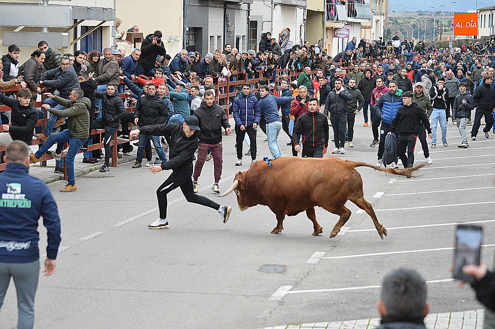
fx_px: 1855
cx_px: 248
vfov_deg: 10.1
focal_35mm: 135
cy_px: 164
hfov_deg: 15.2
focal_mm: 90
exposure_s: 1/500
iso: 2200
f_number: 4.8
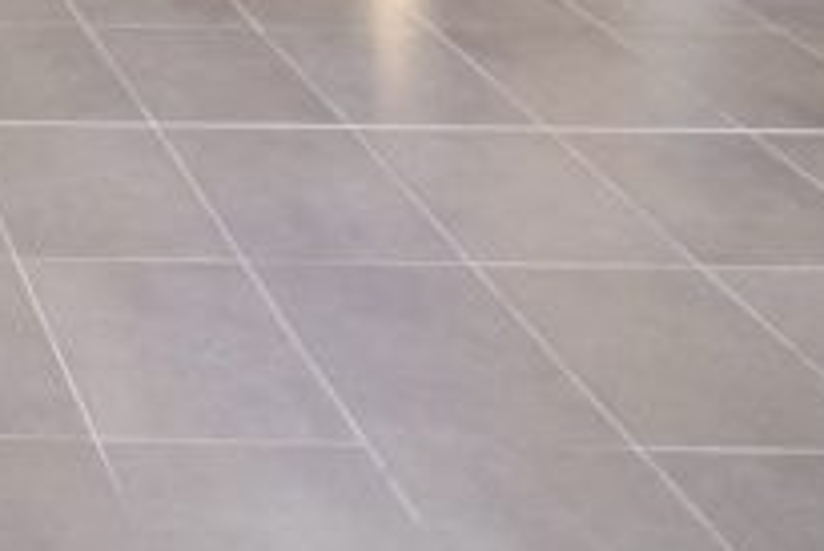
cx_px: -663
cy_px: -700
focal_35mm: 120
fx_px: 2749
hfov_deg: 14.9
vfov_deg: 10.2
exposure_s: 1/100
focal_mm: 24
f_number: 4
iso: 1250
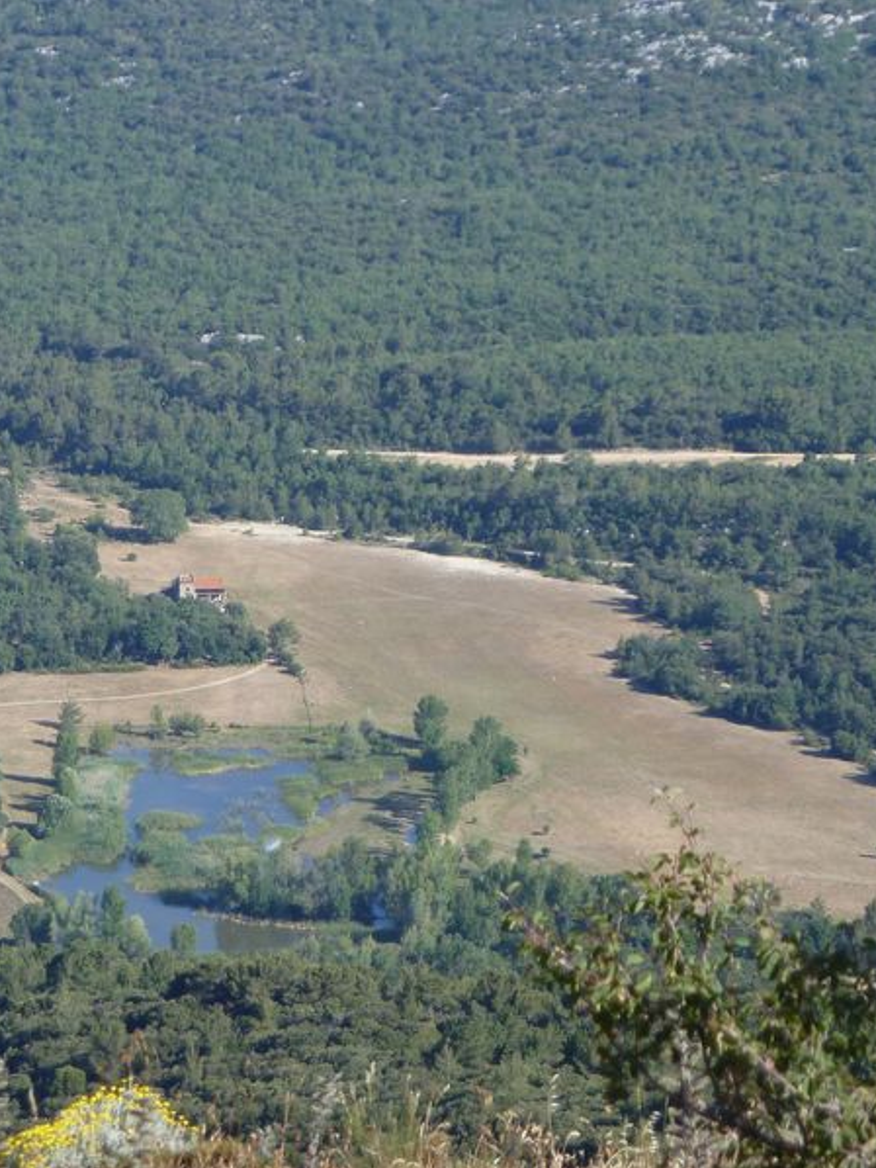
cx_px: 180
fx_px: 6645
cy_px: 585
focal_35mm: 197
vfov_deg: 10.0
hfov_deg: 7.5
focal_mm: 24.1
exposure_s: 1/320
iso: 80
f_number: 4.5
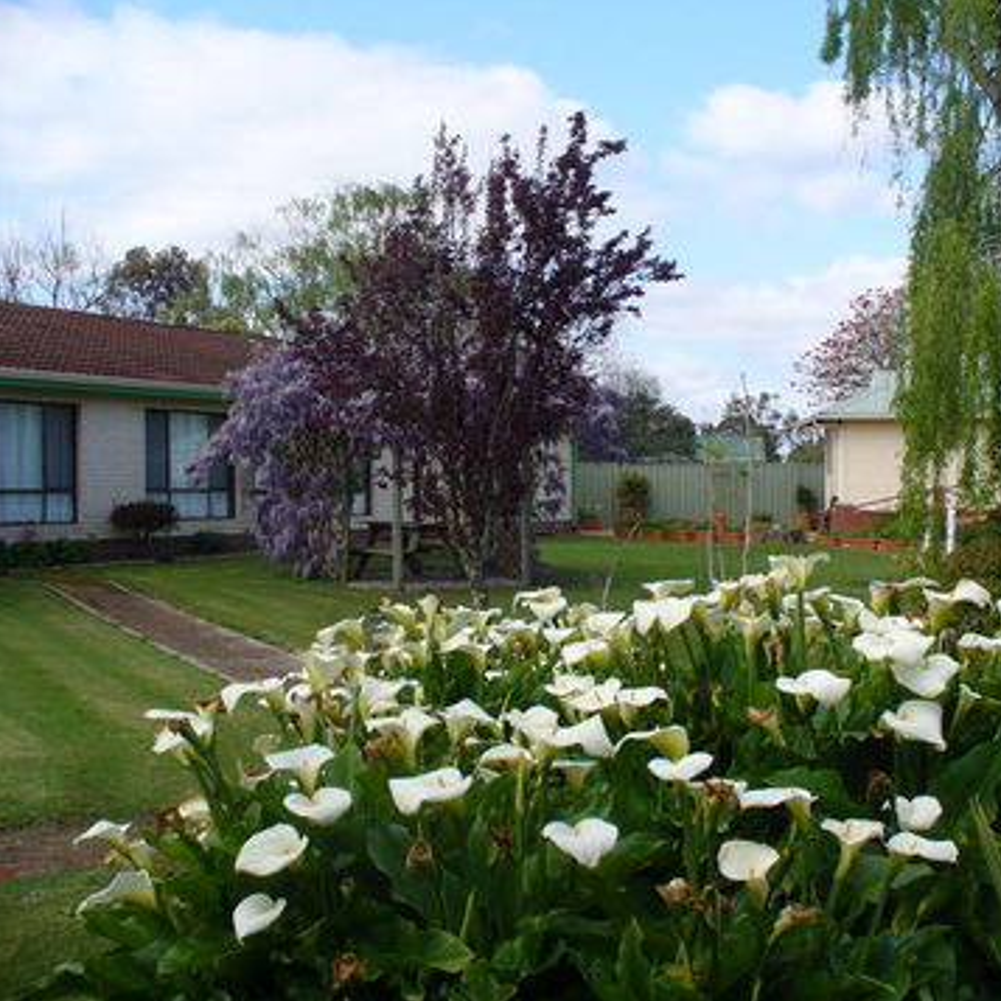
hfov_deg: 38.0
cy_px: 499
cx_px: 648
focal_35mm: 44
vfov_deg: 38.3
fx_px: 1440
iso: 64
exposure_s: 1/160
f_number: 5.6
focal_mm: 6.1
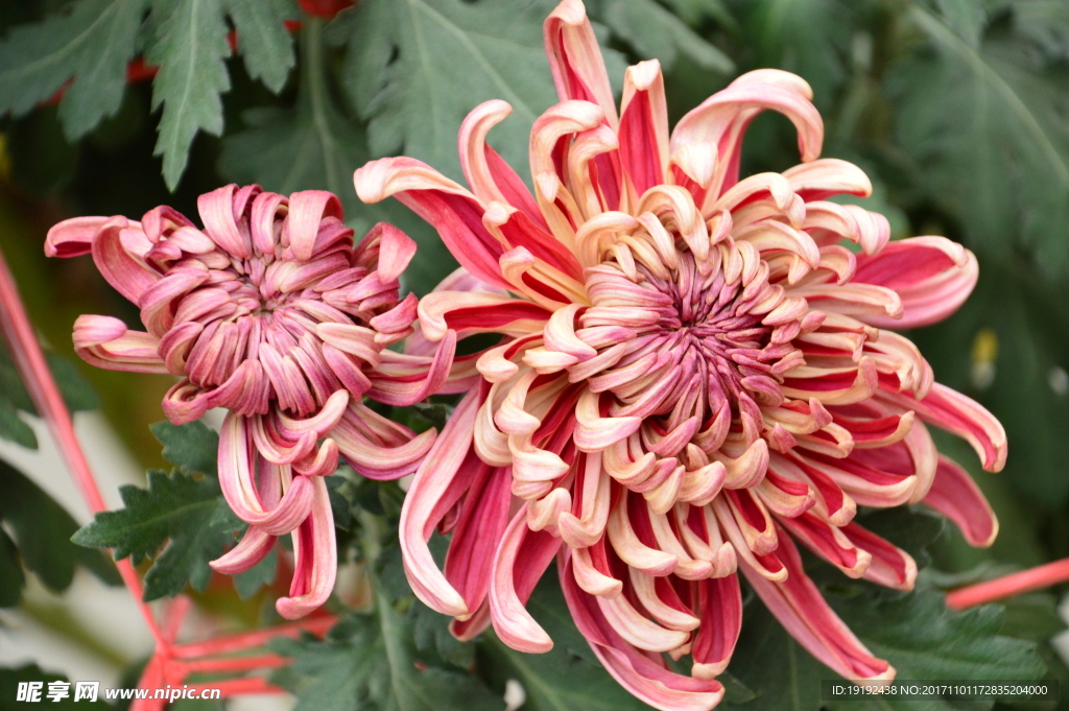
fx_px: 7788
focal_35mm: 262
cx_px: 534
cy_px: 356
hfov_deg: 7.9
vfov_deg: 5.2
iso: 1000
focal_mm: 175
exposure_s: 1/250
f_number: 6
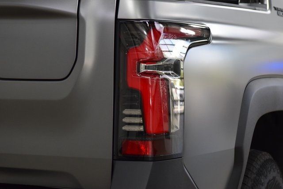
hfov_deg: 19.5
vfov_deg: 13.0
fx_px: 826
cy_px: 94
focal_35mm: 105
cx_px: 142
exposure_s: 1/125
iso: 1600
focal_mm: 70
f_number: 4.5
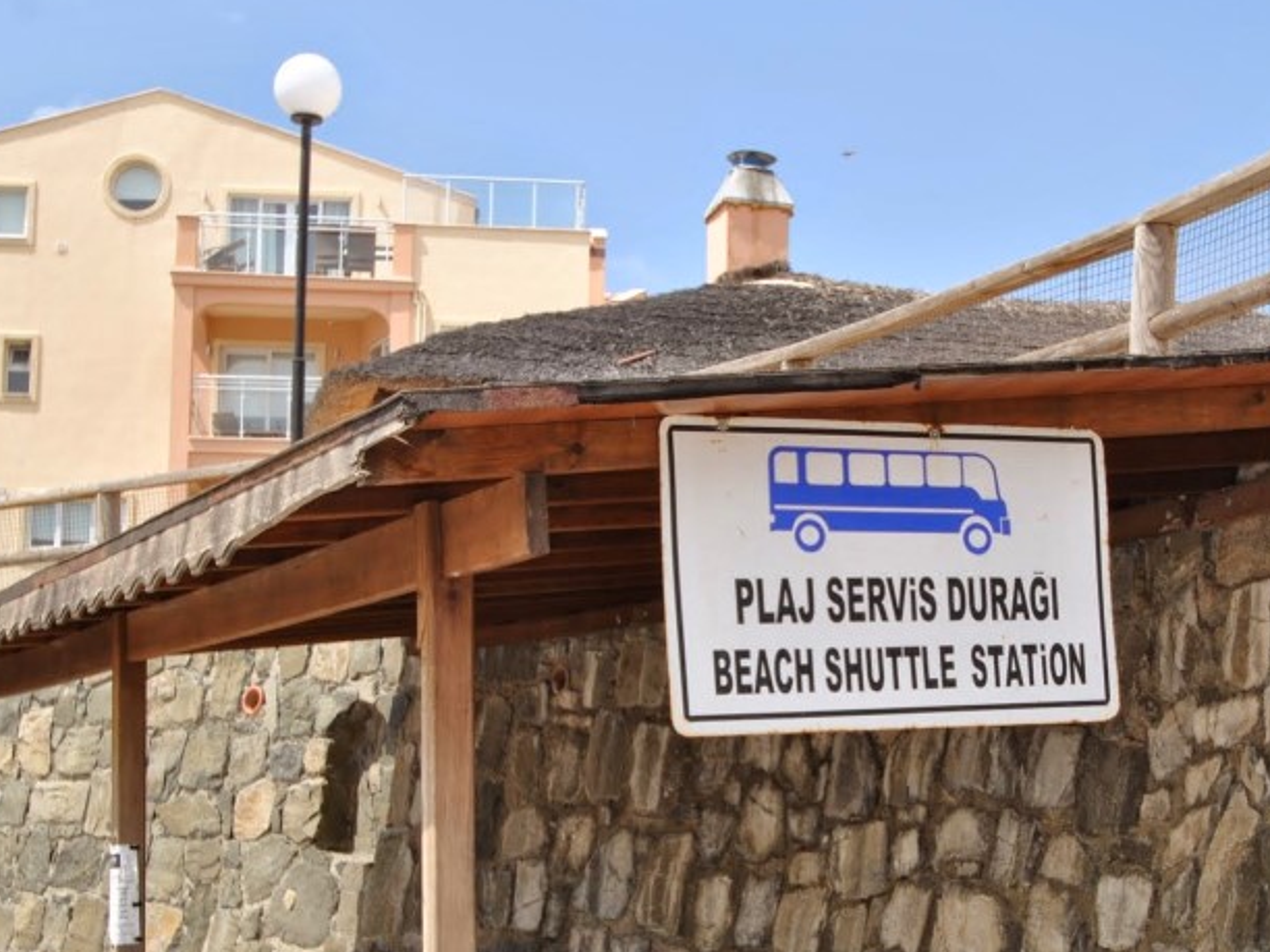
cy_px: 670
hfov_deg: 29.6
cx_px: 829
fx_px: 2385
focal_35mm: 65
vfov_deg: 22.4
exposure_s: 1/200
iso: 100
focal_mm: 24
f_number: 7.1
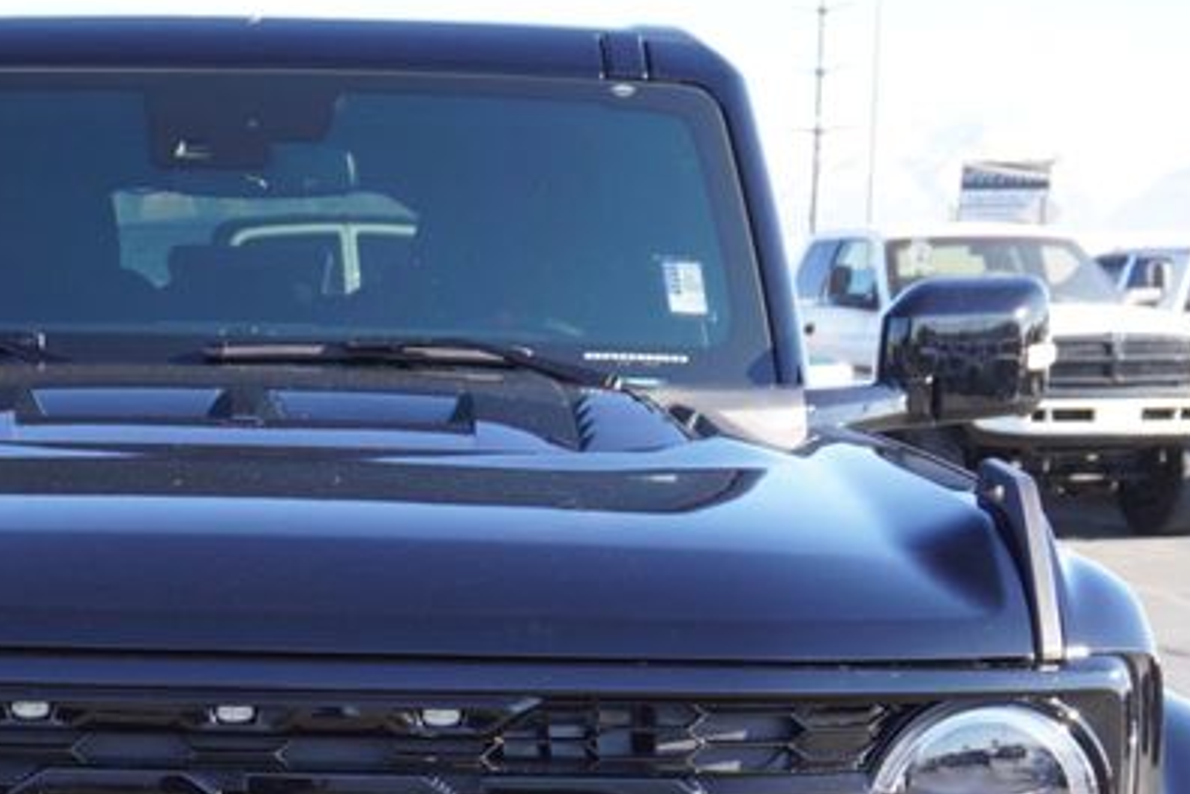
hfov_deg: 24.4
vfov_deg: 16.2
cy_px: 911
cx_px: 168
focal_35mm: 81
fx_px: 2688
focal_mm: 21
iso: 100
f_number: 5
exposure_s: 1/100
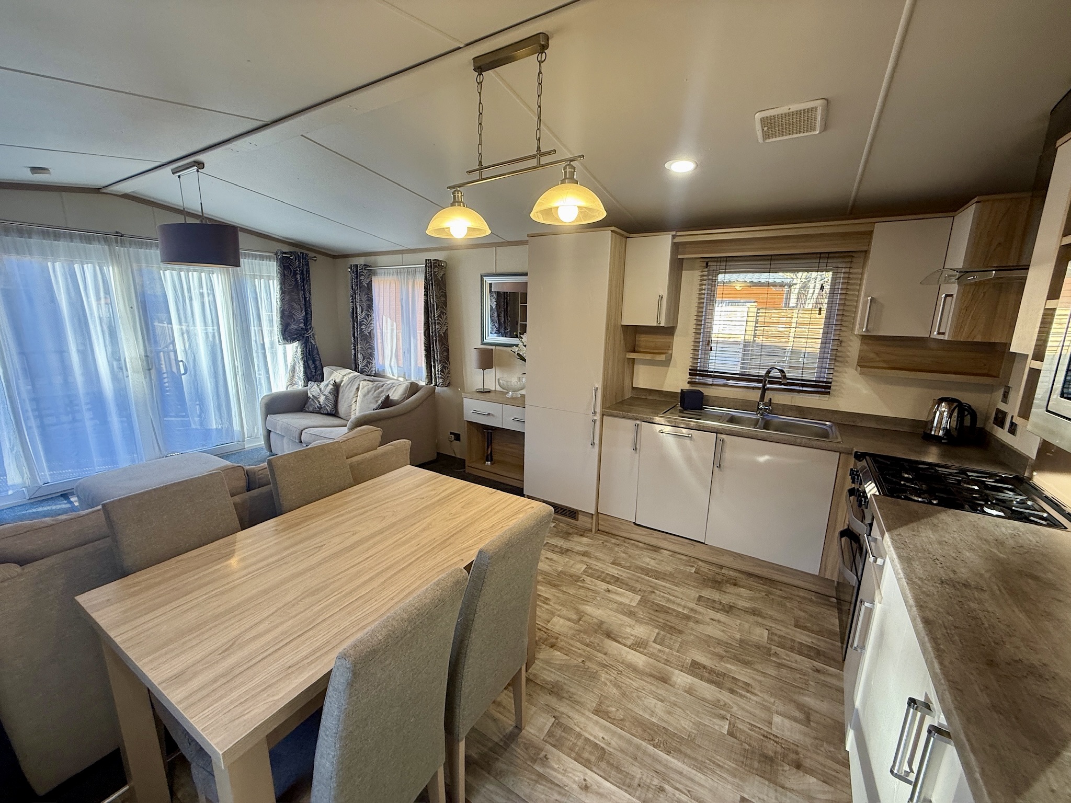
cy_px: 402
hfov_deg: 102.1
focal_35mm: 14
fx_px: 433
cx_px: 536
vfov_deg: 85.7
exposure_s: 1/100
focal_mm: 2.22
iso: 80
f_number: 2.2
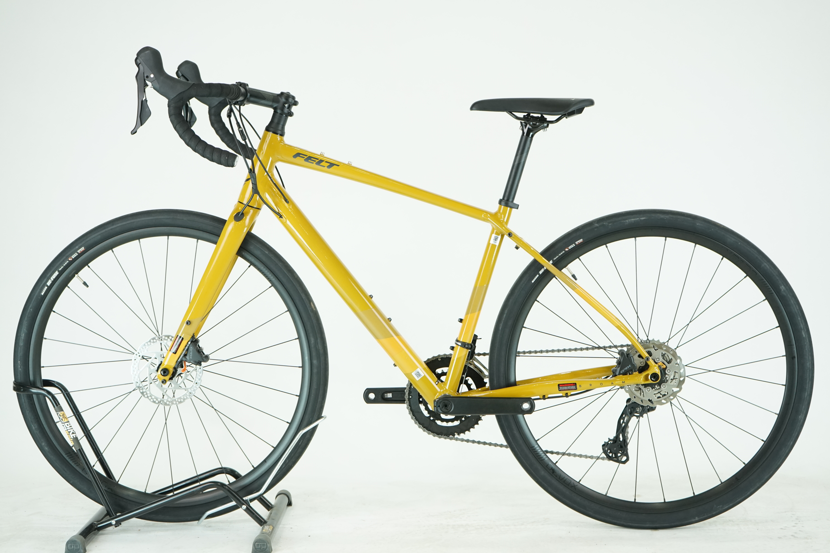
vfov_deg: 23.4
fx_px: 1337
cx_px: 415
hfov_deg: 34.5
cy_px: 276
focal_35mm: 58
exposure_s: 1/200
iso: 1600
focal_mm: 58
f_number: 5.6
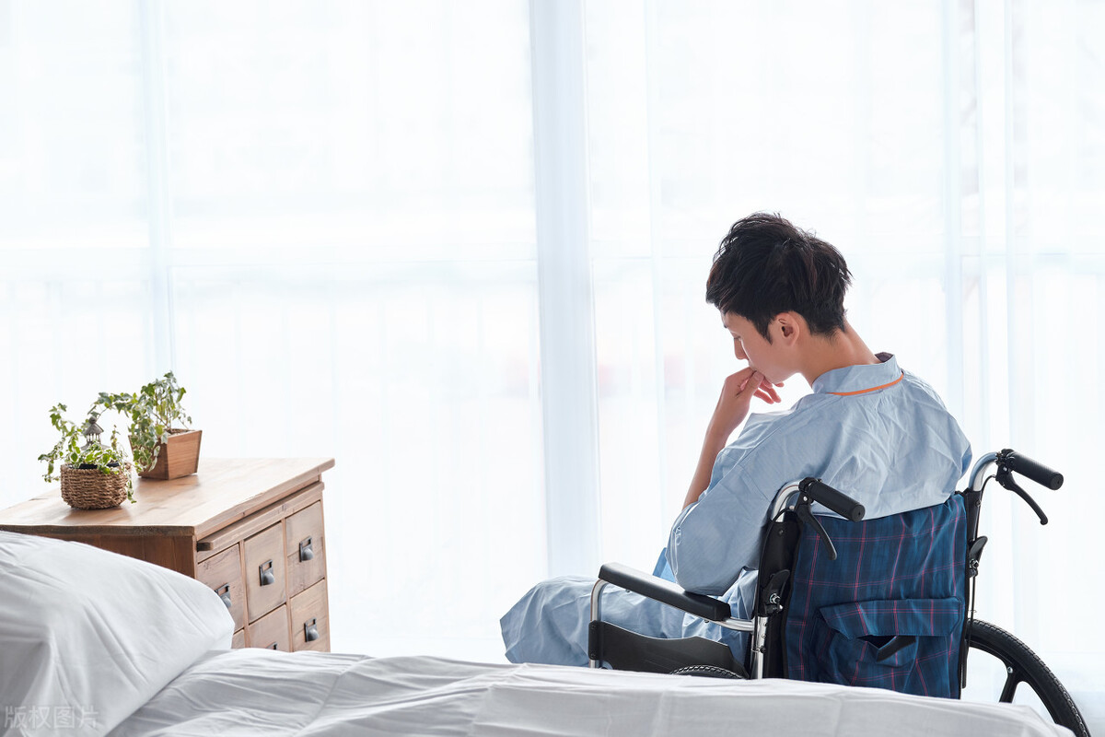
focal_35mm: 88
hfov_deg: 23.1
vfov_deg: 15.5
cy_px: 368
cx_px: 552
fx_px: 2701
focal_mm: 58.7
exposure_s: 1/120
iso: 400
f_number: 5
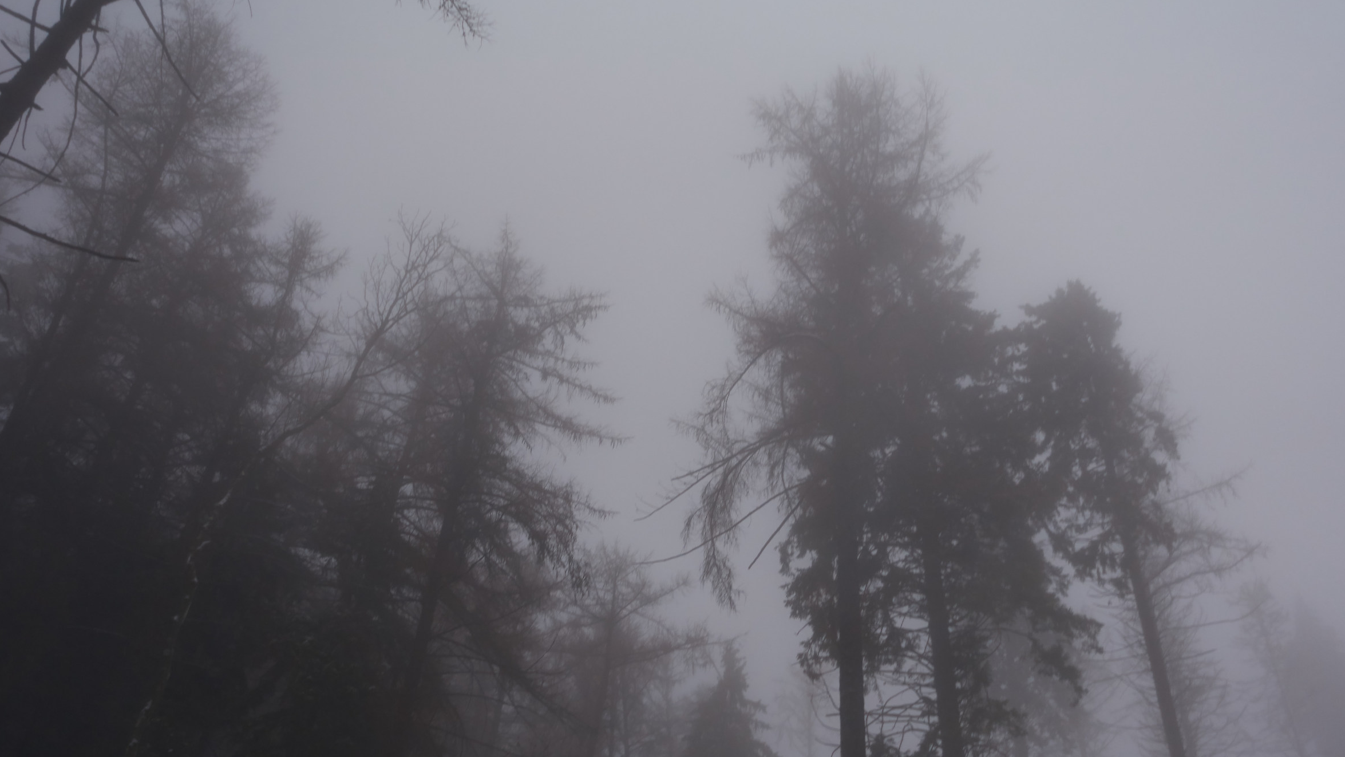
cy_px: 428
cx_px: 681
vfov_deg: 25.9
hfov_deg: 44.6
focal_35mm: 46
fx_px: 1641
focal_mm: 15.74
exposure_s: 1/100
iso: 160
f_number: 2.8
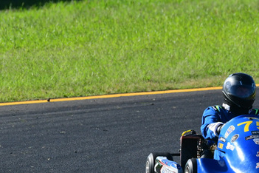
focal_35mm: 1709
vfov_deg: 0.8
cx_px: 227
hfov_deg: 1.2
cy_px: 115
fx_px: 12294
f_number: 10
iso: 500
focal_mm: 500
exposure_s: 1/640
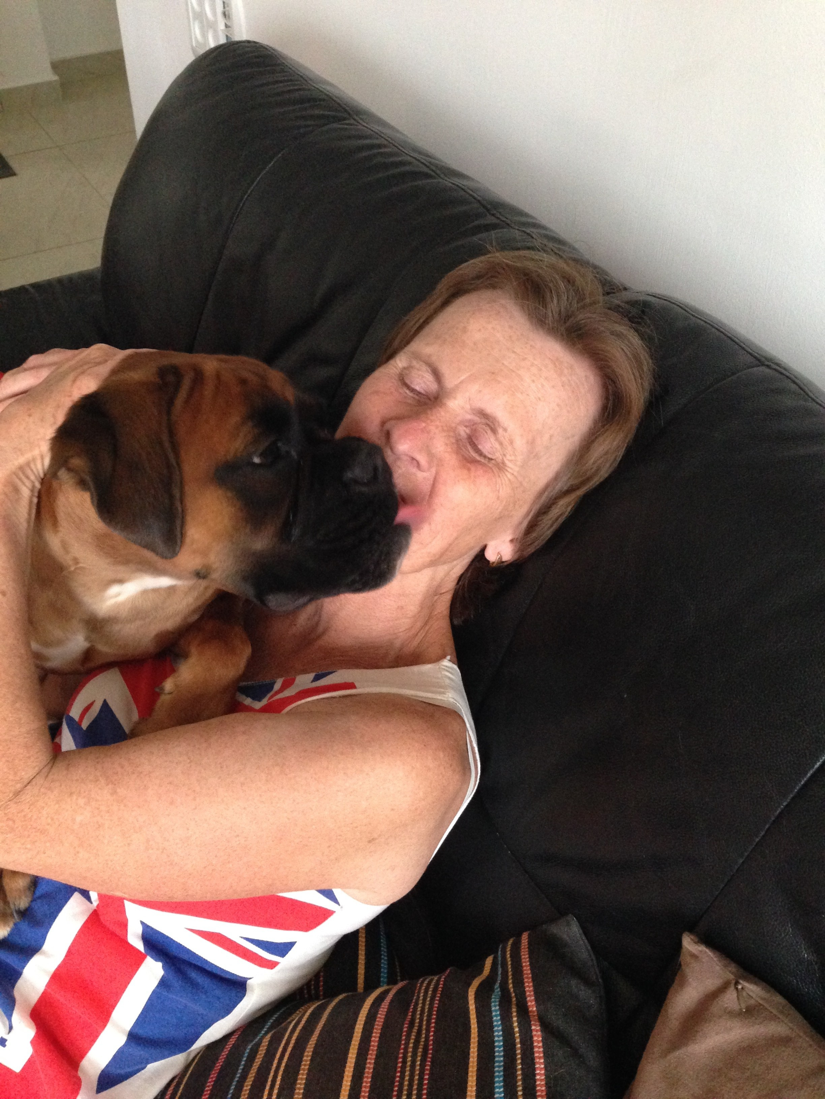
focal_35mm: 33
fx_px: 1049
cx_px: 412
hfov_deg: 42.9
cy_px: 550
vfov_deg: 55.4
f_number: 2.4
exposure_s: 1/20
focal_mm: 4.12
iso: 400
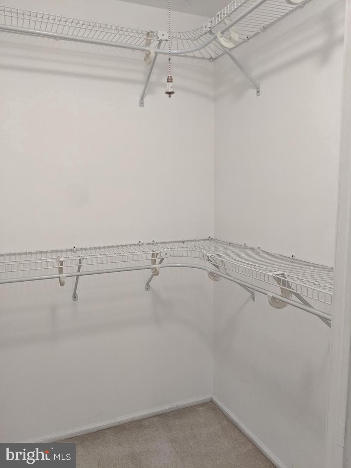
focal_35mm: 27
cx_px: 176
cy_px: 234
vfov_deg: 65.3
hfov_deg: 51.4
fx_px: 365
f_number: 1.8
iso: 304
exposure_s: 1/120
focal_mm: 4.44
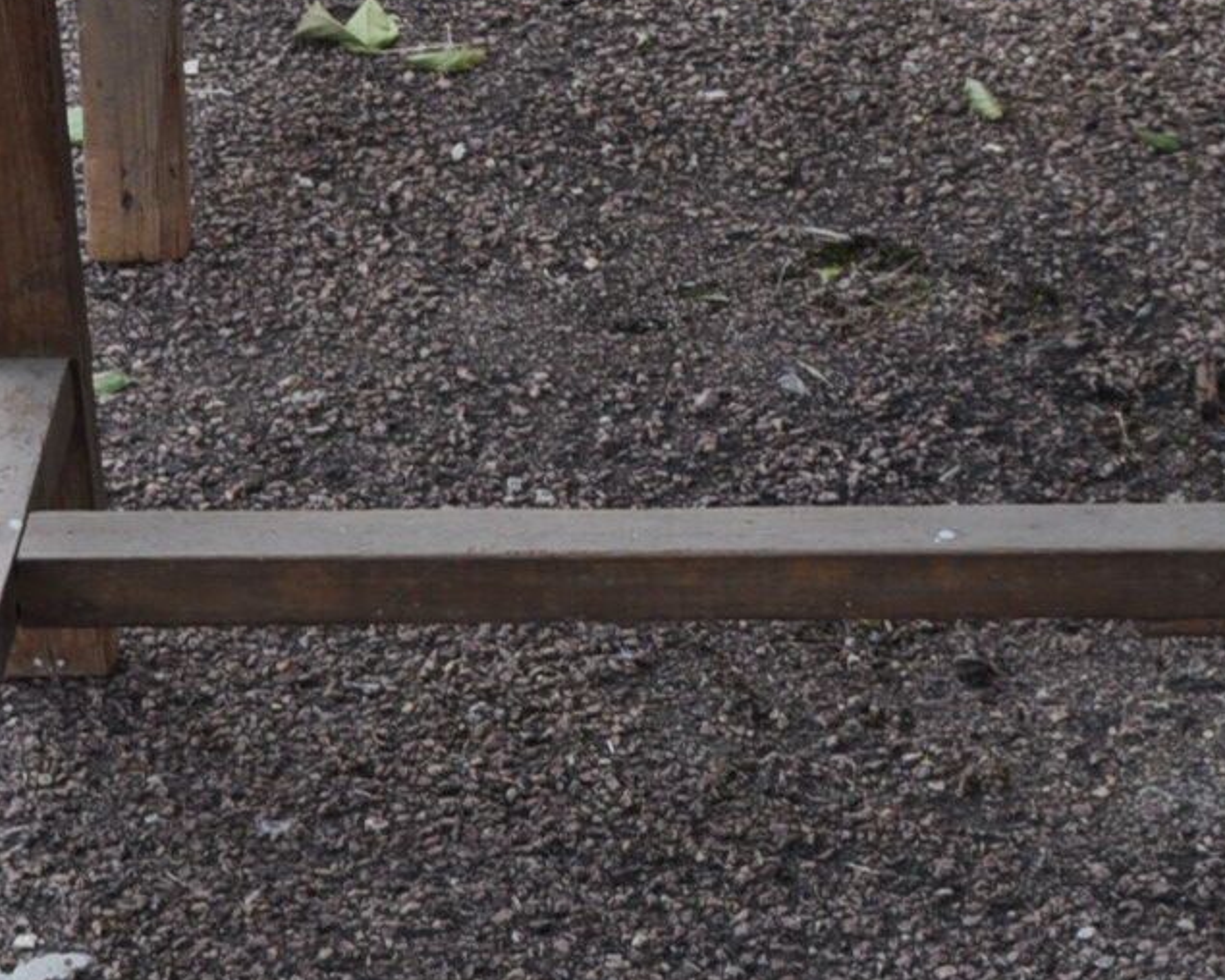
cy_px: -523
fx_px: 6200
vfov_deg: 8.8
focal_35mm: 171
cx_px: 679
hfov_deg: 11.3
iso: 200
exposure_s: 1/200
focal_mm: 36
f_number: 7.1
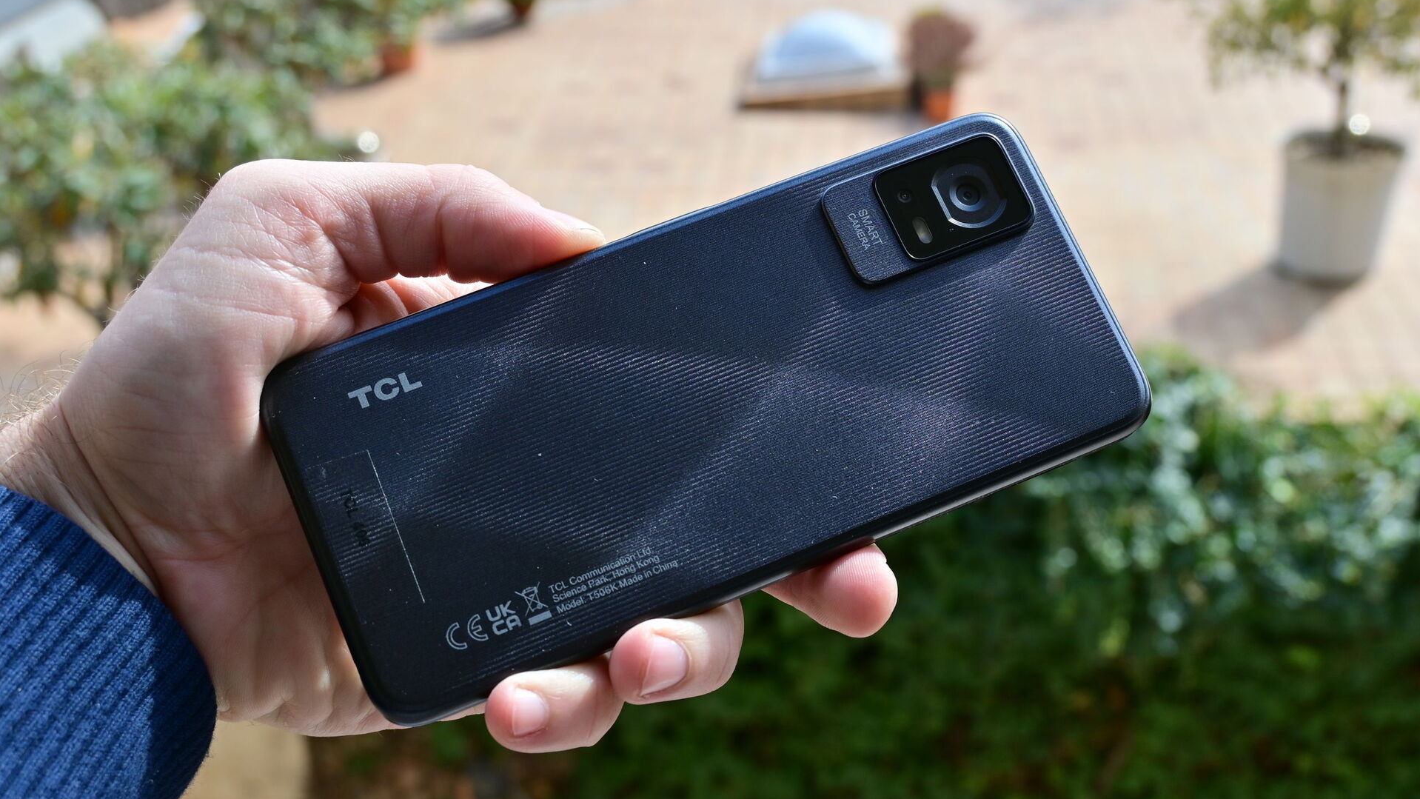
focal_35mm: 43
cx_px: 710
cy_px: 469
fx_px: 1629
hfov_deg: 47.1
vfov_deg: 27.5
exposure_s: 1/160
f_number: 6.3
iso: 100
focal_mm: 27.5
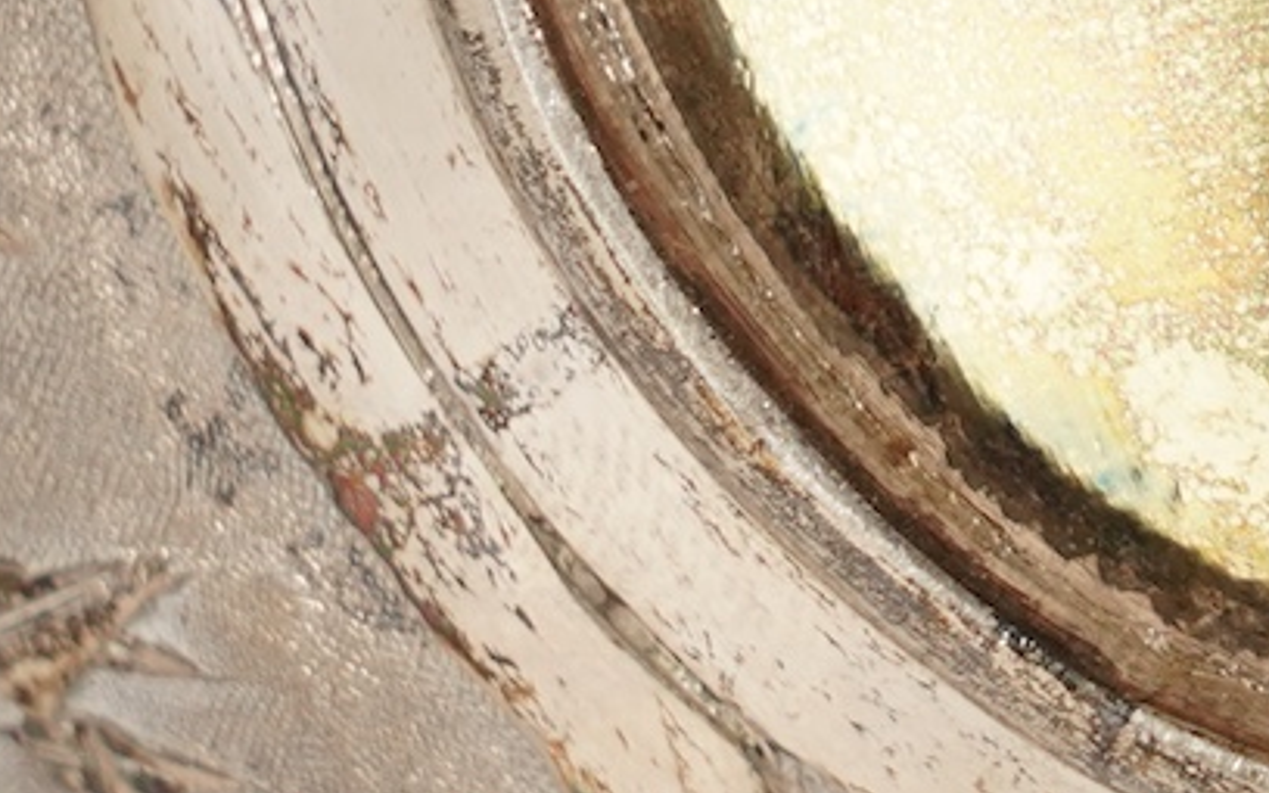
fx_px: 23310
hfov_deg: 3.1
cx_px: 2011
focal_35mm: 674
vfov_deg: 1.9
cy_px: -451
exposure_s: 1/125
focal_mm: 105
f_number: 11
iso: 500
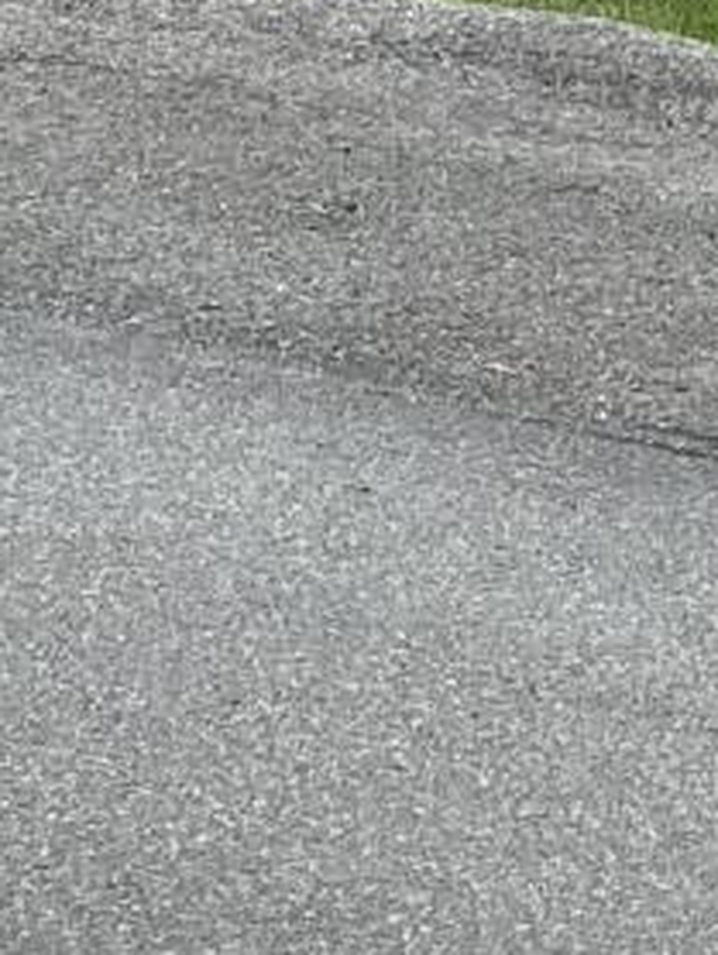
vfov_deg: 9.5
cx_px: 1635
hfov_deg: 7.5
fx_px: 5164
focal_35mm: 187
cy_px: -1261
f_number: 1.8
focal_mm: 4.25
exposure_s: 1/5747
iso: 32
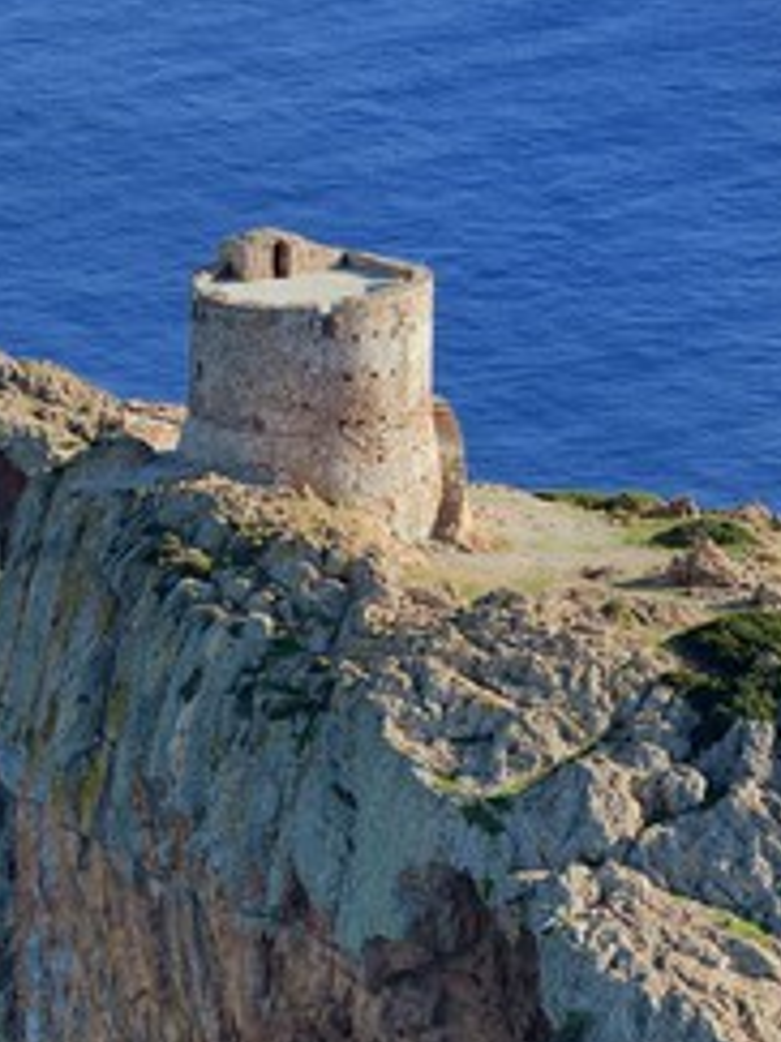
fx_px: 10026
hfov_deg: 4.5
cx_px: -4
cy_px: 579
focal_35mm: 333
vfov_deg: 6.0
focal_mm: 200
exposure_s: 1/1000
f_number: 6.3
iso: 400
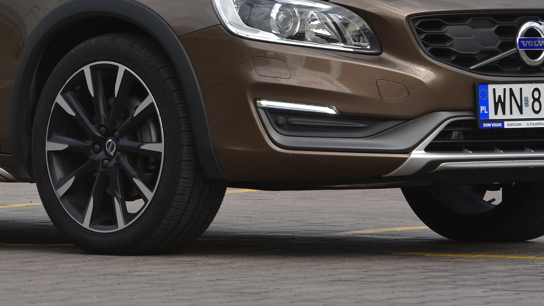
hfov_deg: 5.1
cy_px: -141
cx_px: 47
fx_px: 6131
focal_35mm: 425
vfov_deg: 2.9
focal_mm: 160
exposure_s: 1/320
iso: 100
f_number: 9
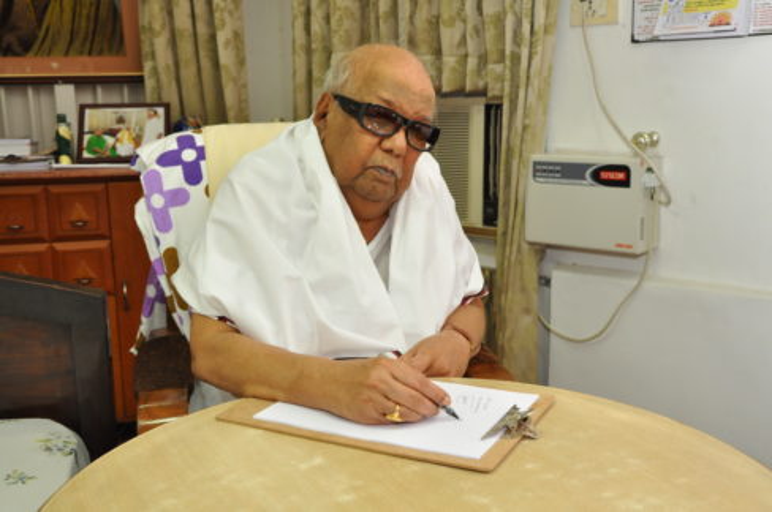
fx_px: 899
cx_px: 386
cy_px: 256
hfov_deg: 46.5
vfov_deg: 31.8
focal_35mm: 42
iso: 800
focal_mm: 28
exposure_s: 1/80
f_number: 5.6
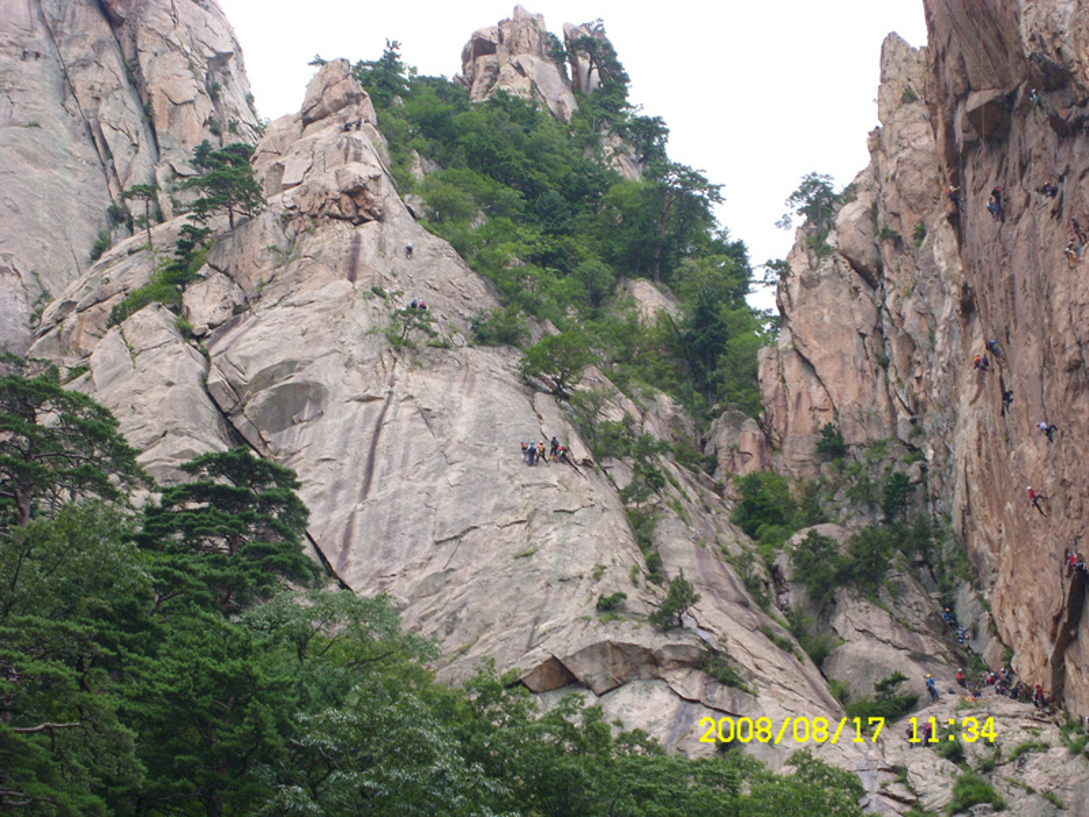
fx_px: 3303
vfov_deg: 14.1
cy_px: 408
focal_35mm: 105
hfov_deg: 18.7
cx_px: 544
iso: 50
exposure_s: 1/201
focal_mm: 17.4
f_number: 4.9
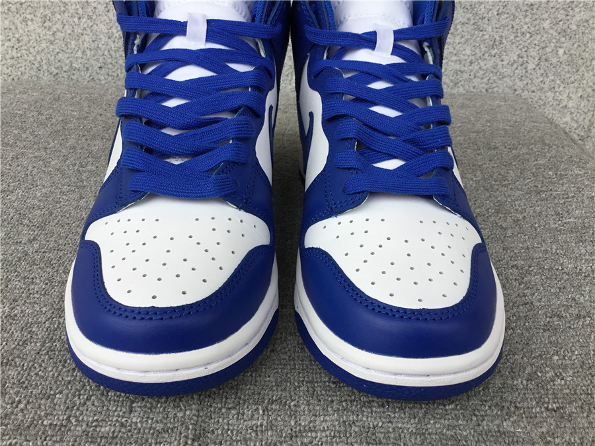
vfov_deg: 45.4
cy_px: 223
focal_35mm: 31
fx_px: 533
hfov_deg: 58.4
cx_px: 298
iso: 25
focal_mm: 3.3
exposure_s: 1/221
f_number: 2.4
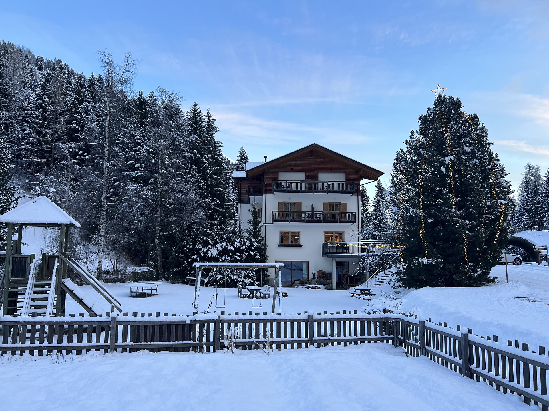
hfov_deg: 67.3
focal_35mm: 26
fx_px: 412
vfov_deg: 53.1
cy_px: 206
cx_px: 274
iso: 64
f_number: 1.5
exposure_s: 1/121
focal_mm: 5.7
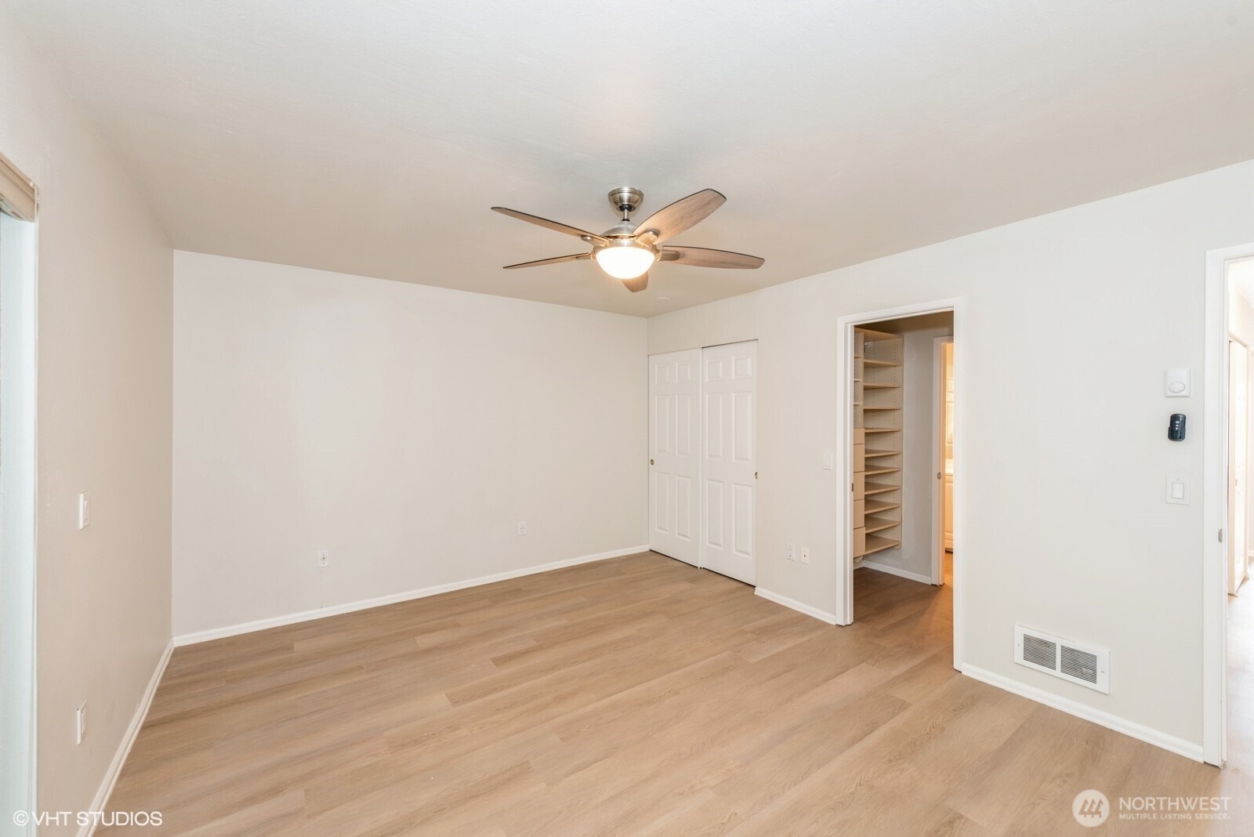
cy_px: 418
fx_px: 488
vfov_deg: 81.3
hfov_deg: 104.2
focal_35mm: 14
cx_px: 627
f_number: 8
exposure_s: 1/2.5
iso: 200
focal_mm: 14
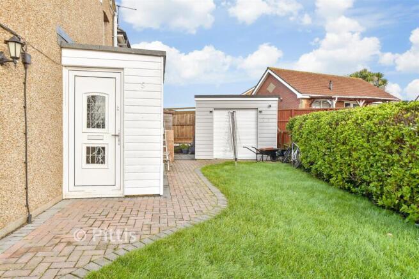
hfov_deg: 81.2
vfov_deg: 59.5
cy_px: 140
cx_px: 210
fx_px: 244
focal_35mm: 21
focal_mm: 14
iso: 160
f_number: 8
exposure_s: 1/100
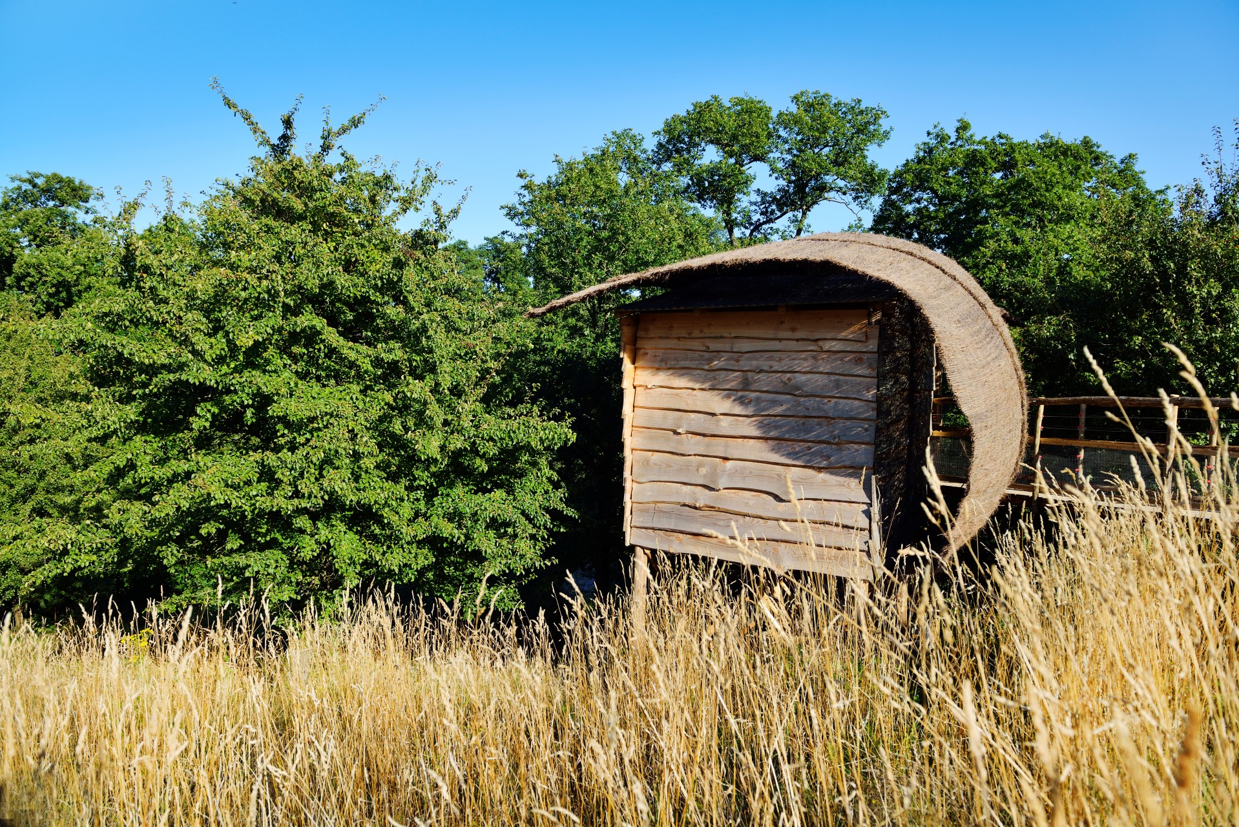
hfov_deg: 73.7
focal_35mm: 24
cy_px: 414
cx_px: 620
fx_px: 826
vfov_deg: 53.2
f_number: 5.6
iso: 200
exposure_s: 1/800
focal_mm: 24
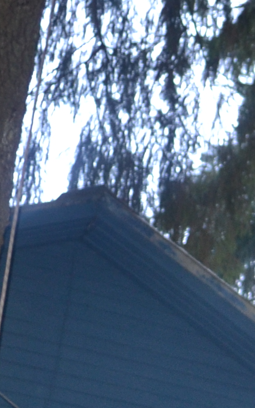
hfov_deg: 8.9
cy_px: 477
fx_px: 1546
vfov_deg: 14.6
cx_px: 507
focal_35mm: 139
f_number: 4
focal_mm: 18
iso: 400
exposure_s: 1/80
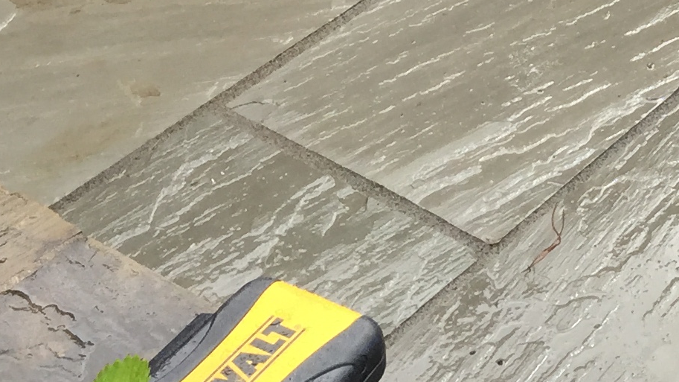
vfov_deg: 9.8
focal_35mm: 113
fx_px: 2034
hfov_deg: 17.8
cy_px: -418
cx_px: 870
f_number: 2.2
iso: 32
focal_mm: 4.15
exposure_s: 1/824
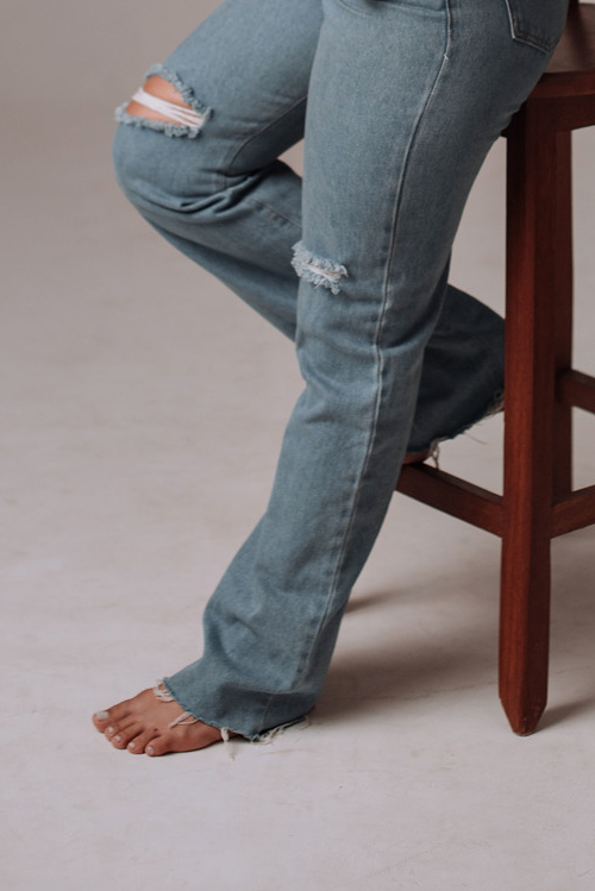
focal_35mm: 120
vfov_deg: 16.4
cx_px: 443
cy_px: -148
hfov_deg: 11.4
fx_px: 2972
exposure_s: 1/100
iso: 125
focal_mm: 50
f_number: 2.8
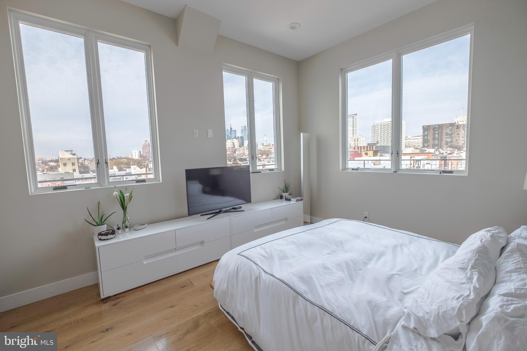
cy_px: 176
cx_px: 264
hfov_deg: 100.4
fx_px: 220
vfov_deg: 77.3
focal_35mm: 15
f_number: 4
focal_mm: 10
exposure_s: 1/250
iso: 800
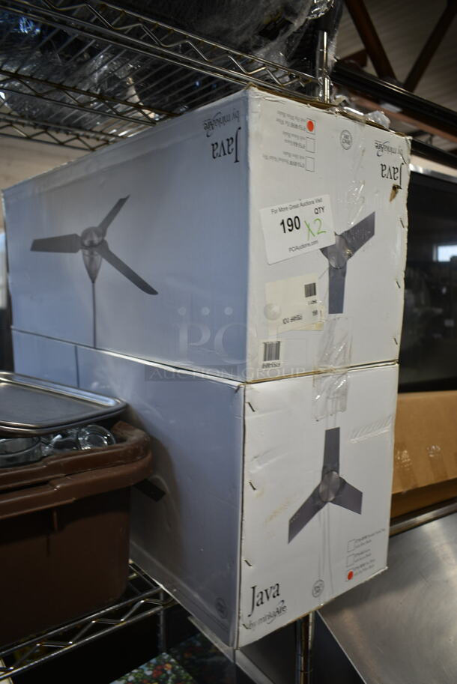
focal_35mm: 27
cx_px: 228
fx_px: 513
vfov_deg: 67.3
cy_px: 342
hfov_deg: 48.0
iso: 100
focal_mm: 18
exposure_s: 1/50
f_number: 3.5
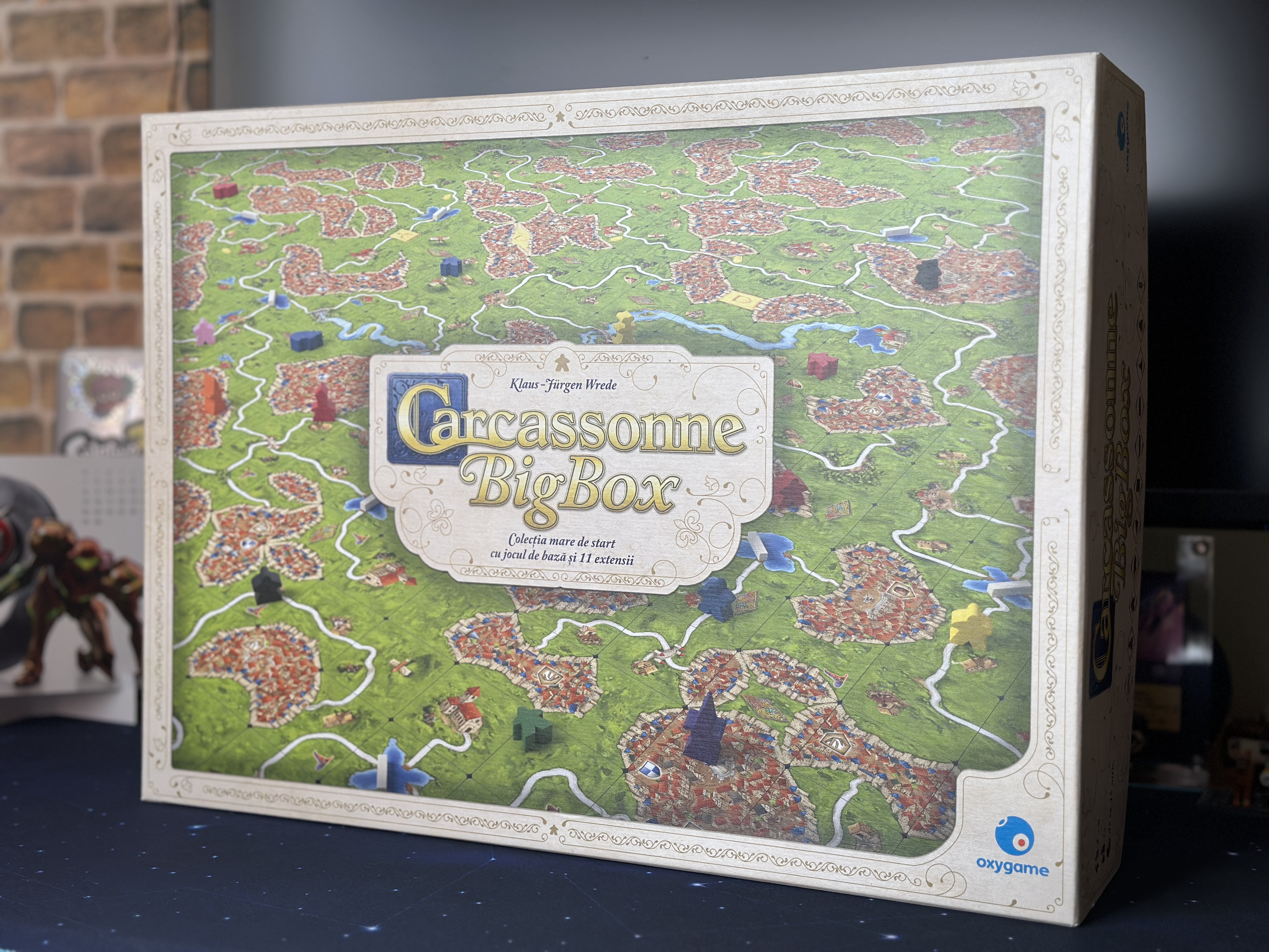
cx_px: 634
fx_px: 1760
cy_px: 476
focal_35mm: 48
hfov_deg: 39.7
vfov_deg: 30.3
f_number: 1.78
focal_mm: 6.86
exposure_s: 1/305
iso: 80
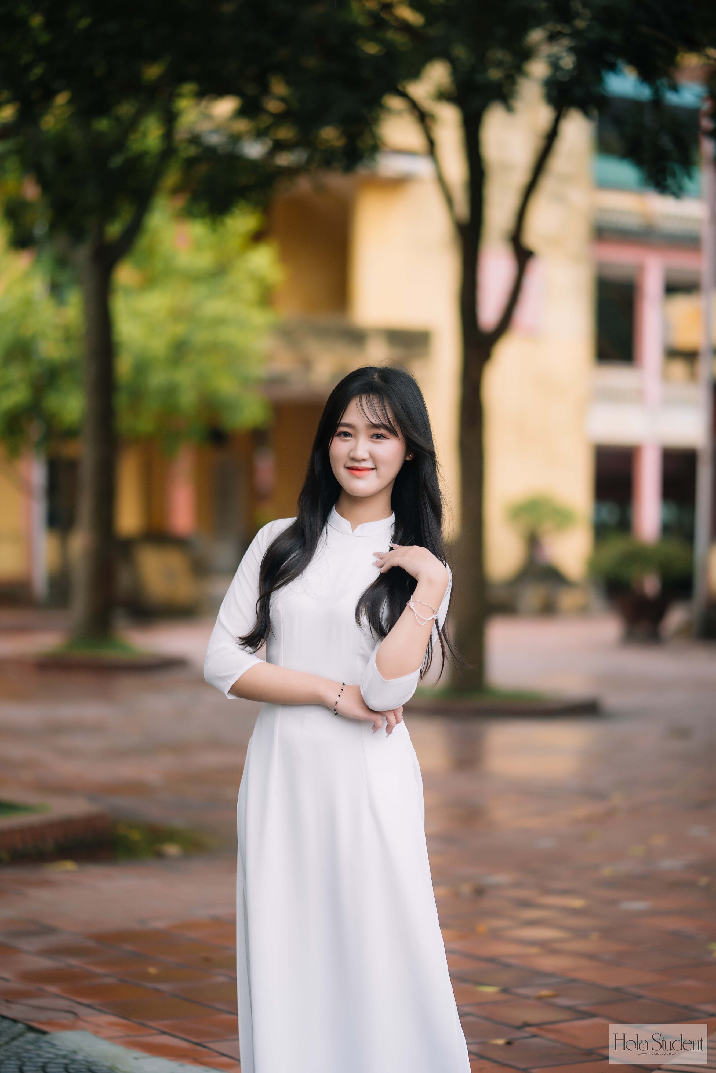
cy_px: 536
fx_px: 2535
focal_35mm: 85
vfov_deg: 23.9
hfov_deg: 16.1
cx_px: 358
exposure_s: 1/125
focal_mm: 85
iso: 100
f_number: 1.8
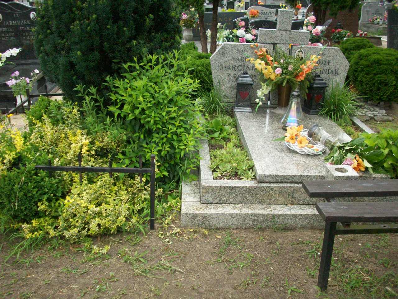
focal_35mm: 37
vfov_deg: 38.7
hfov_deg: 50.1
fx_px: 425
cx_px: 199
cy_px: 150
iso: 200
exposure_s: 1/770
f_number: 2.8
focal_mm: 6.2
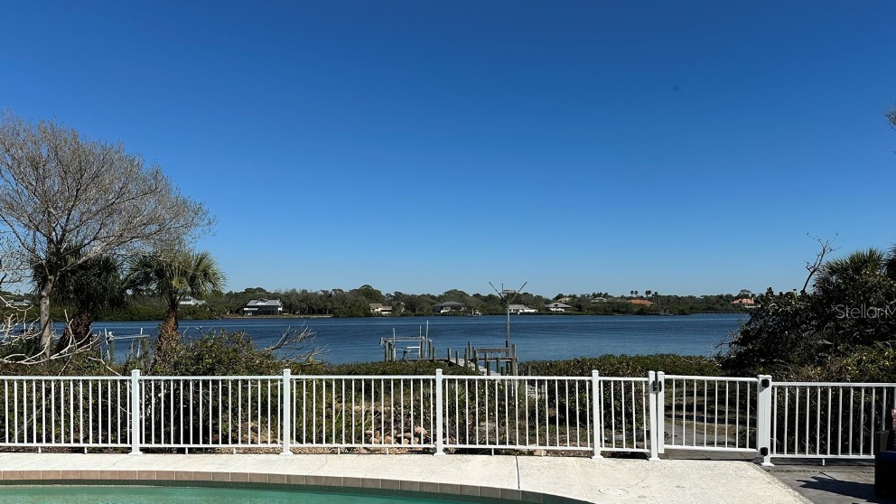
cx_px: 458
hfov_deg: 69.9
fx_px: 641
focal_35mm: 27
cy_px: 311
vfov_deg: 42.6
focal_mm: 6.86
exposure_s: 1/8929
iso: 80
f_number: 1.78
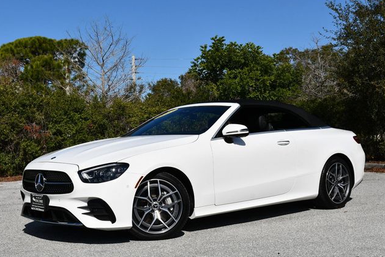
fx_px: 610
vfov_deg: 23.8
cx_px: 190
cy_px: 128
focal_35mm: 57
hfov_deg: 35.0
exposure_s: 1/400
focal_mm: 28
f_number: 10
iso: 100
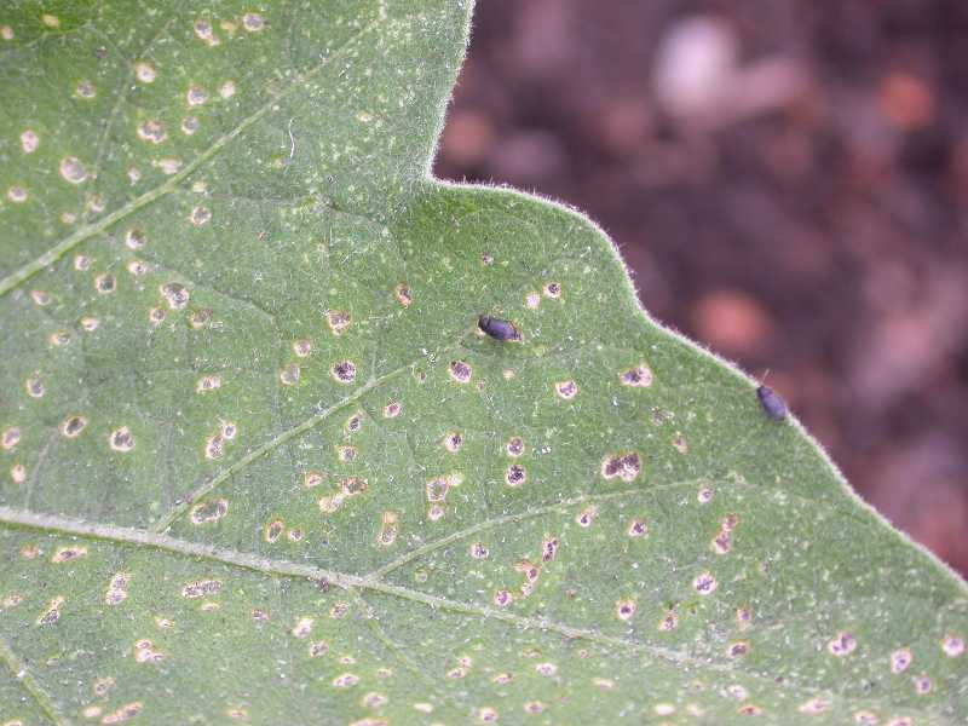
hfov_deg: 15.6
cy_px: 363
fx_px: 3523
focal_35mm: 126
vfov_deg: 11.8
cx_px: 484
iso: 100
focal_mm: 26.2
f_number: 4.5
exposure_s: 1/76.2
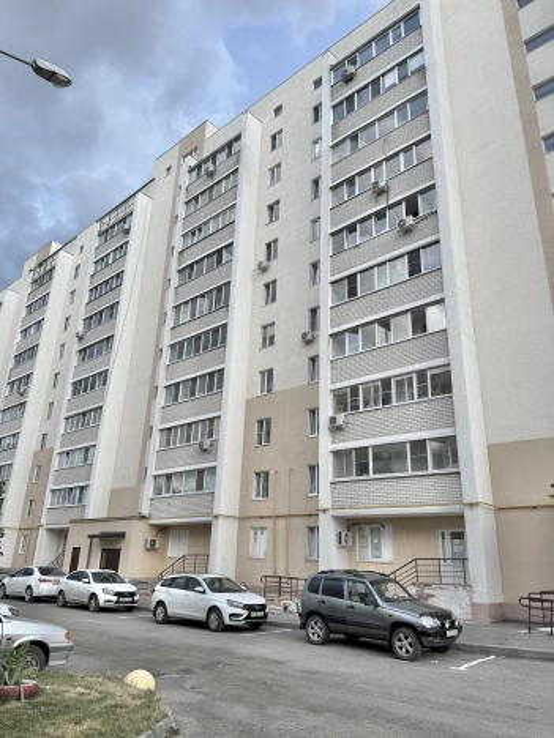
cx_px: 277
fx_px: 512
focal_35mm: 24
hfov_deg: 56.8
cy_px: 369
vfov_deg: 71.6
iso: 80
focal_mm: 6.76
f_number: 1.78
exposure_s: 1/898
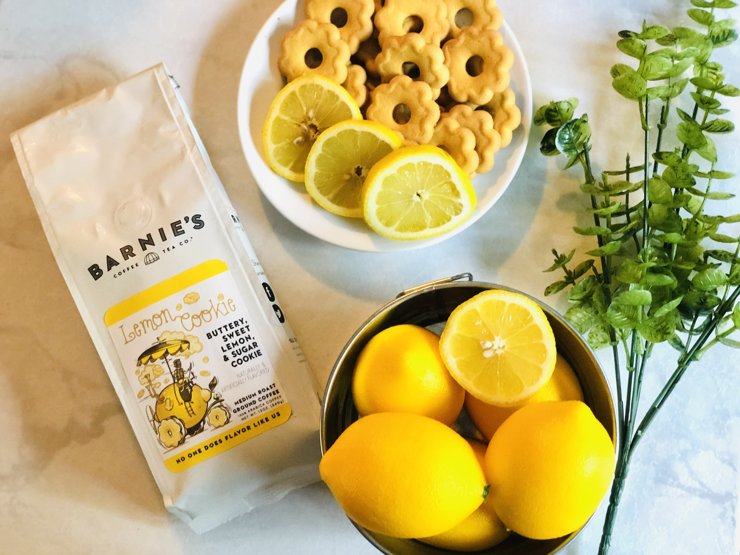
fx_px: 1112
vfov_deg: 28.0
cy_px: 278
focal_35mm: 52
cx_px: 370
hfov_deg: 36.8
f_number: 2.4
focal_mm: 6
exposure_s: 1/17
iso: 160
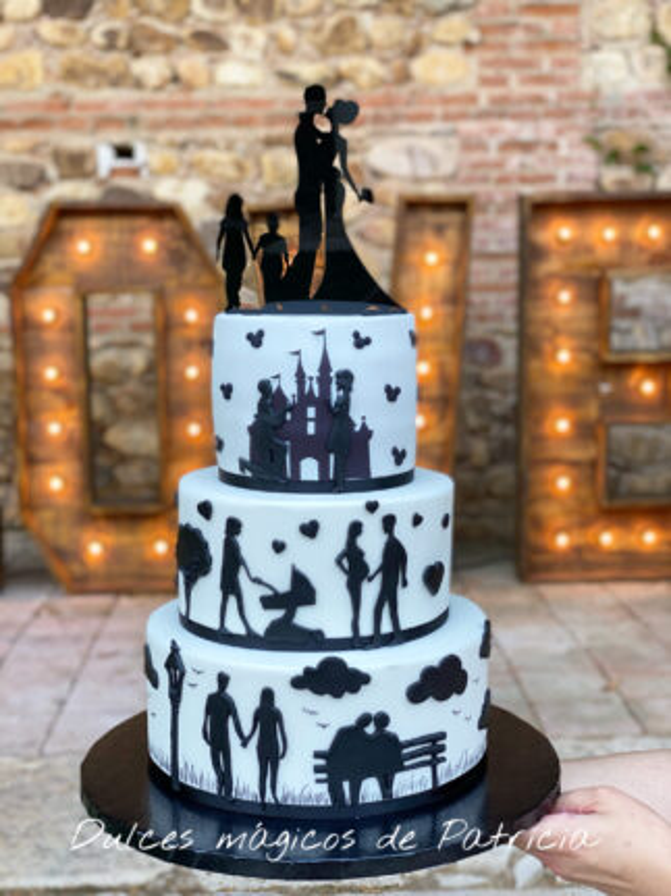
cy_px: 448
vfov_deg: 36.8
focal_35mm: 52
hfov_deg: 28.0
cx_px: 336
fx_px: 1345
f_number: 2
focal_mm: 6
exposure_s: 1/100
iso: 25
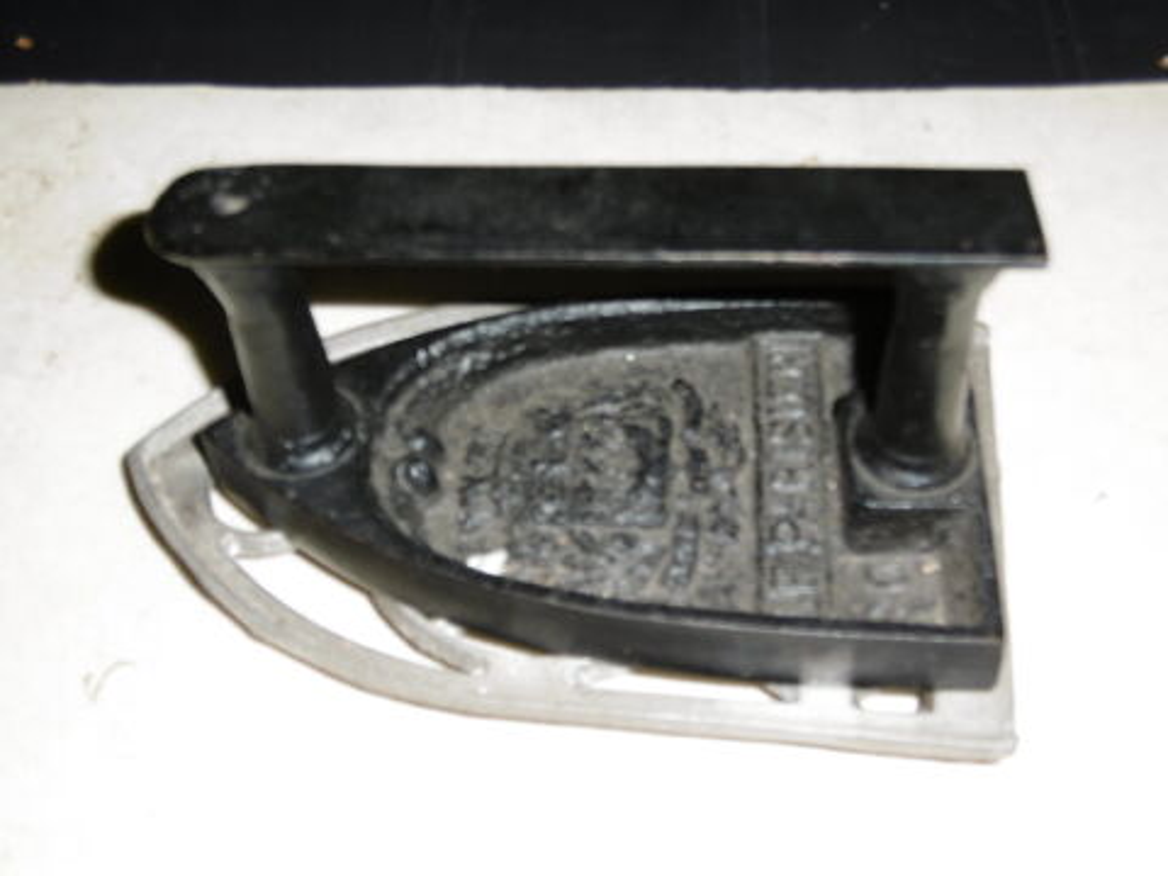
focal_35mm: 43
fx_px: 1451
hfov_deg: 43.9
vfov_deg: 33.6
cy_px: 438
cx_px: 584
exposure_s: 1/60
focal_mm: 7.7
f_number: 3.8
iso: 100
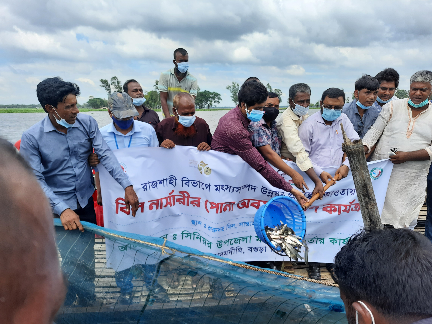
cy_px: 162
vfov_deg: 56.8
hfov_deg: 71.6
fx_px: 300
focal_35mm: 24
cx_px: 216
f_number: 1.8
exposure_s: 1/365
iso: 20
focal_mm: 5.23
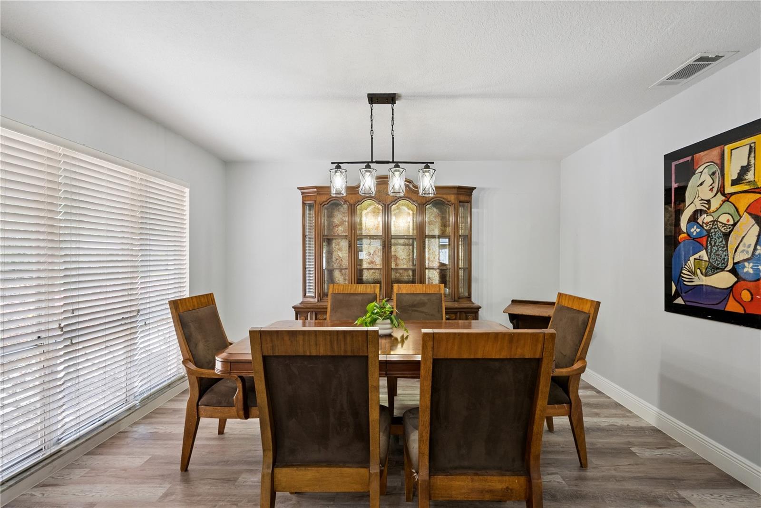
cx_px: 380
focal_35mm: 16
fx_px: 338
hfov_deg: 96.7
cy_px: 254
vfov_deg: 73.8
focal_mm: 16
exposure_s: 1/50
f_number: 9
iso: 1000
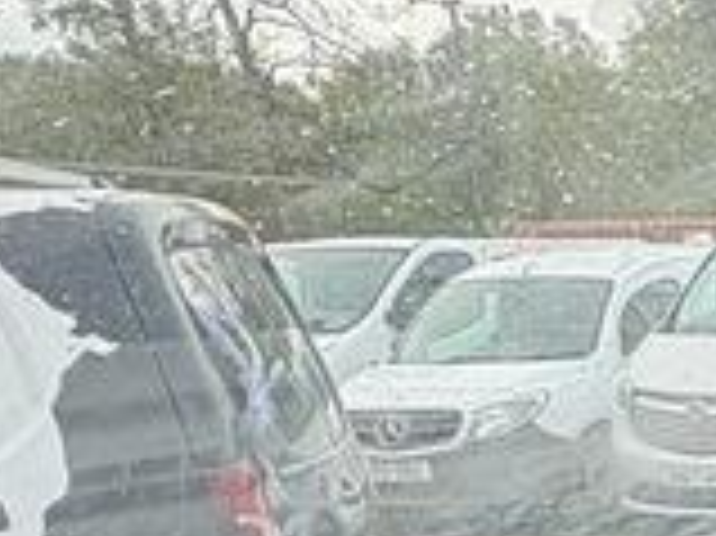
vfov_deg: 16.6
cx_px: 1261
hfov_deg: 19.2
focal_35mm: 79
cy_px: 856
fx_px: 1633
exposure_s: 1/136
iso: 100
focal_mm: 2.22
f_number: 2.2
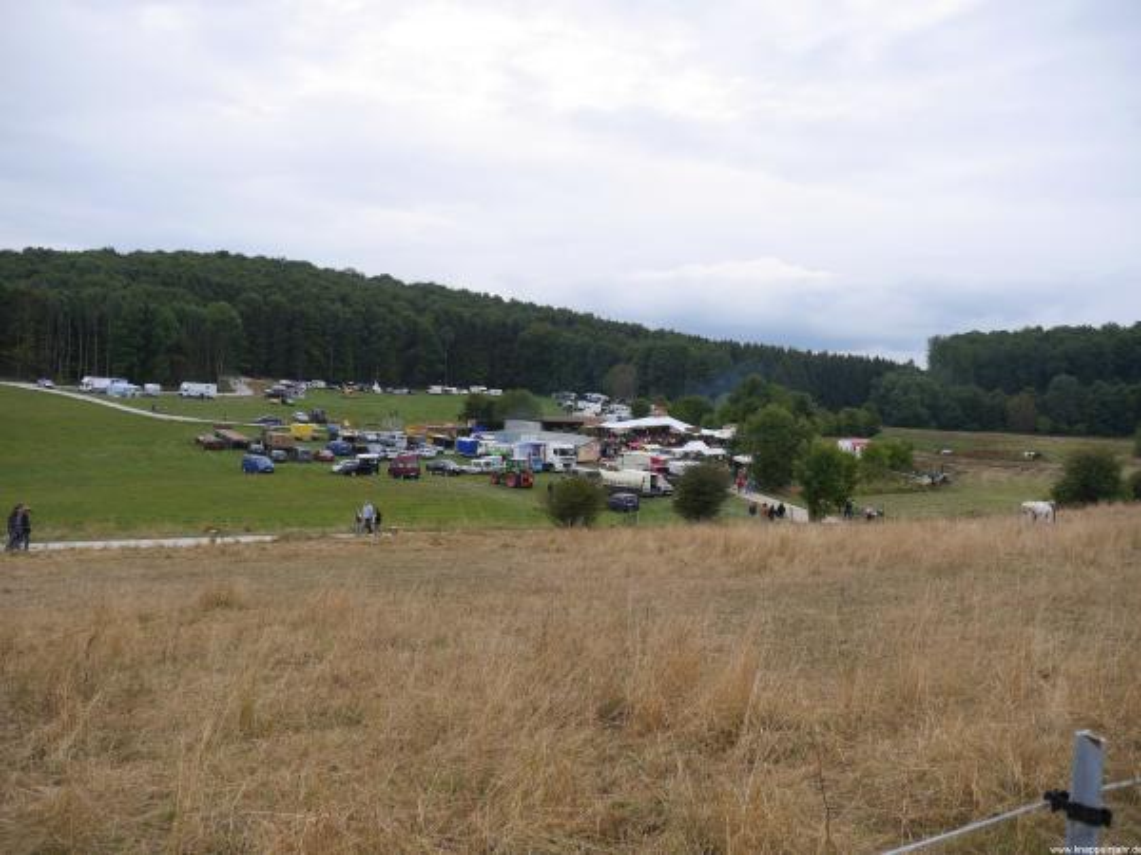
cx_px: 570
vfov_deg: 49.7
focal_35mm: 28
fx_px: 923
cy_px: 428
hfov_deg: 63.4
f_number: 4.5
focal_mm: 14
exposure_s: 1/160
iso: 200
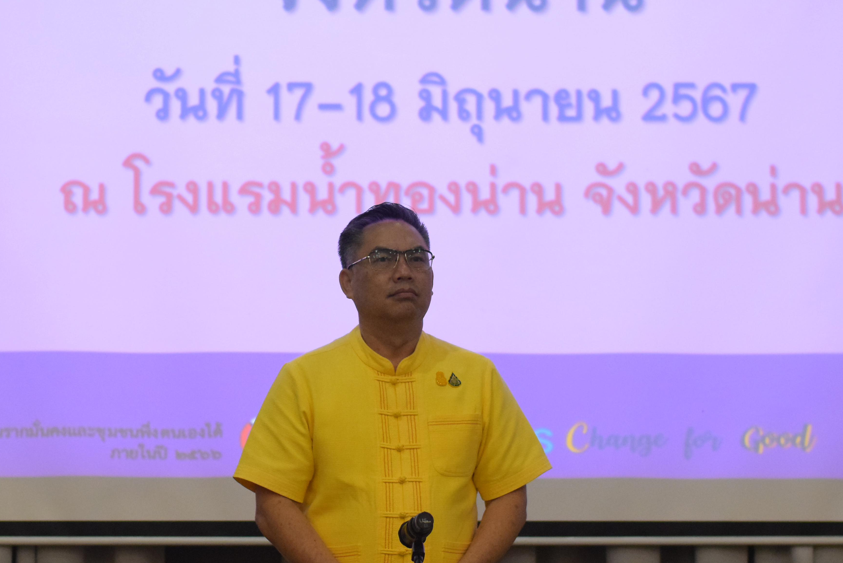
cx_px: 395
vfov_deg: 14.1
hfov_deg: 21.0
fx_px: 2272
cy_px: 300
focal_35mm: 97
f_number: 2.5
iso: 3200
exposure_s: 1/500
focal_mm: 50
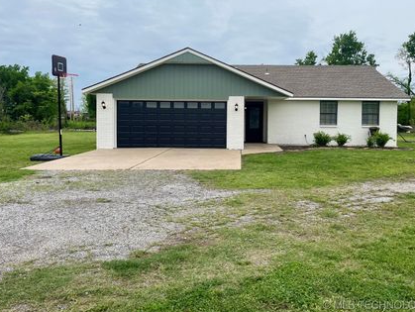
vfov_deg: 45.3
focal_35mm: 31
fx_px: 372
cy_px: 130
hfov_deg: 58.1
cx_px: 234
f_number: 1.6
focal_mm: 4.2
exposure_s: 1/2304
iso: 32
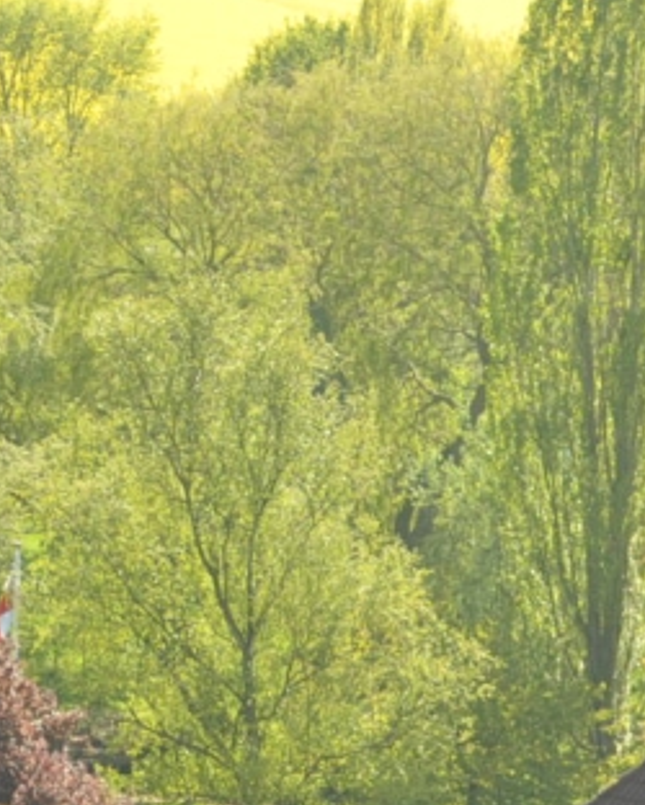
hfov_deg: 4.7
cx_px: 676
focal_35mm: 328
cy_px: 609
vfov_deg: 5.9
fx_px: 7819
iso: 200
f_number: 8
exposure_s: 1/250
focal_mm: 52
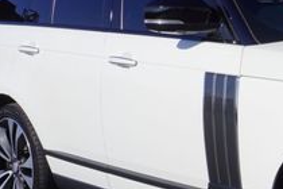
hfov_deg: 15.4
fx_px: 1006
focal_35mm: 128
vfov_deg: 10.7
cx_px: 341
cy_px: 134
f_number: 11
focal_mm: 28
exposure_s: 1/320
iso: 100
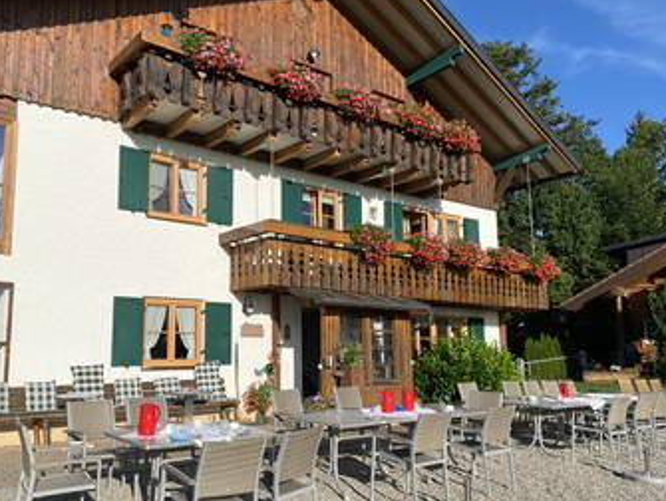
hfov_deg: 58.1
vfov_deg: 45.5
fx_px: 597
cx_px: 290
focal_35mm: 31
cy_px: 276
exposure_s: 1/3846
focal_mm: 4.25
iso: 32
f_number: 1.8
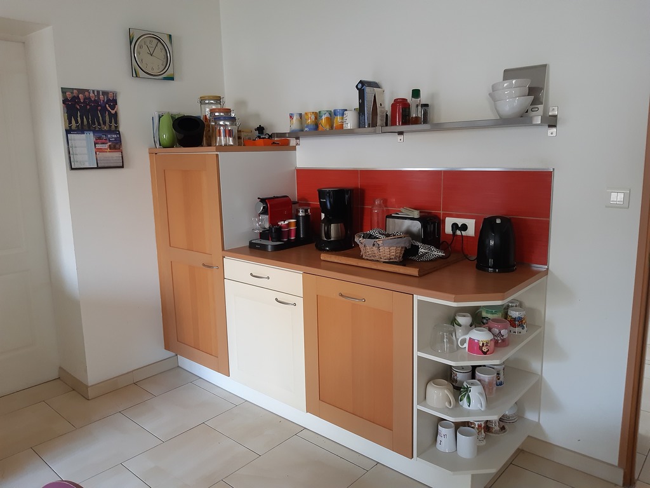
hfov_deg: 67.3
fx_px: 488
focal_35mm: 26
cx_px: 325
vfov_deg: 53.1
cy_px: 244
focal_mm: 3.92
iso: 250
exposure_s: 1/50
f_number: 1.7
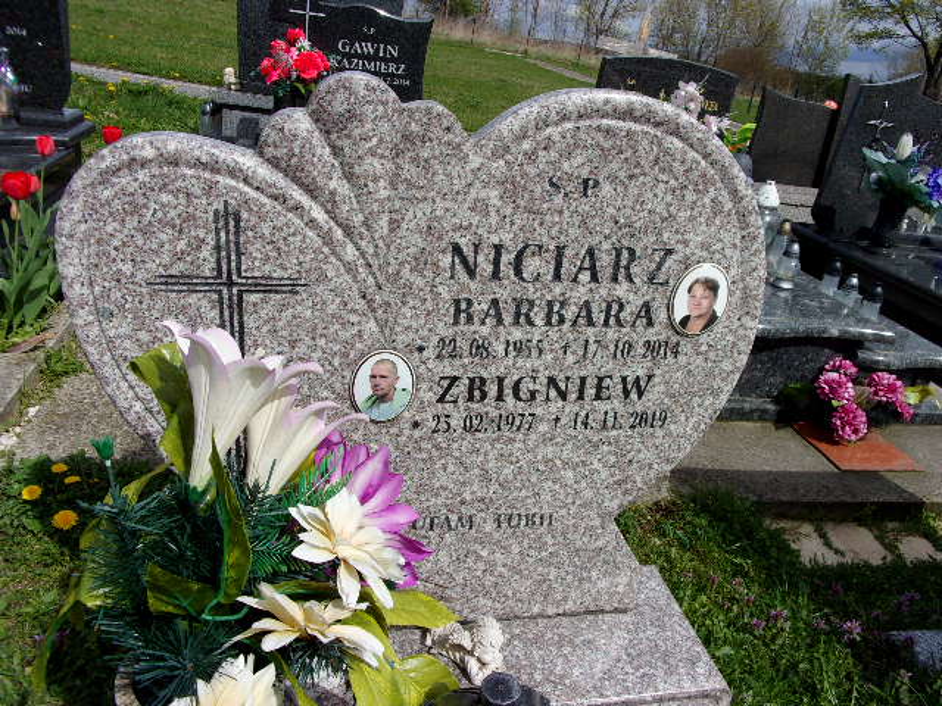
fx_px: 762
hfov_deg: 63.4
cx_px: 471
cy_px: 353
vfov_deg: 49.7
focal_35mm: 28
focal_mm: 5.1
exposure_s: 1/150
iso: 80
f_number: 10.8
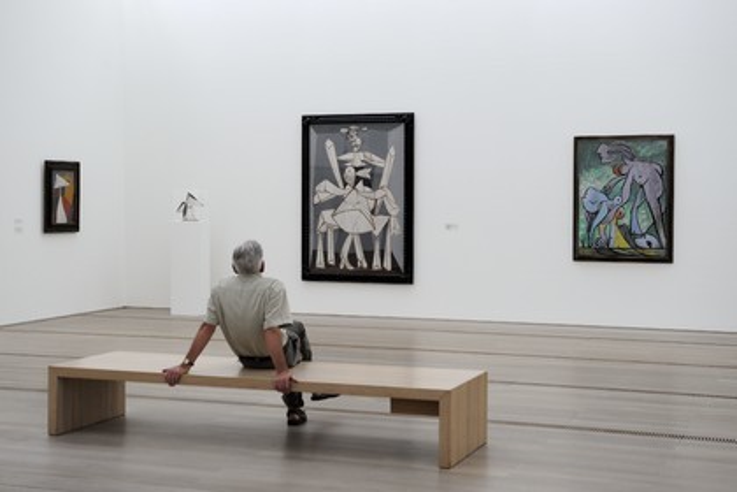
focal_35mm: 56
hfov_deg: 35.6
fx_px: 1146
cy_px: 246
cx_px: 368
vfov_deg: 24.2
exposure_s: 1/60
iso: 800
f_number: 4.5
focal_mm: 56
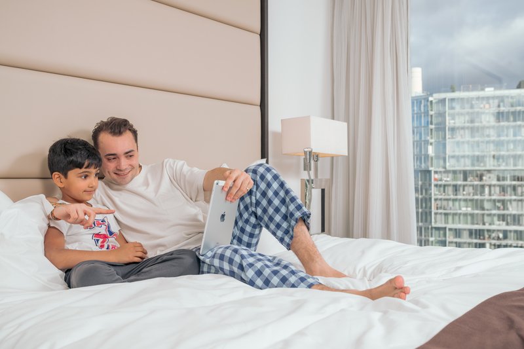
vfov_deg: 36.9
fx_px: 524
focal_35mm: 36
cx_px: 262
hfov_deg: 53.1
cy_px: 174
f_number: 5.6
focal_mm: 36
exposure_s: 1/160
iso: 100
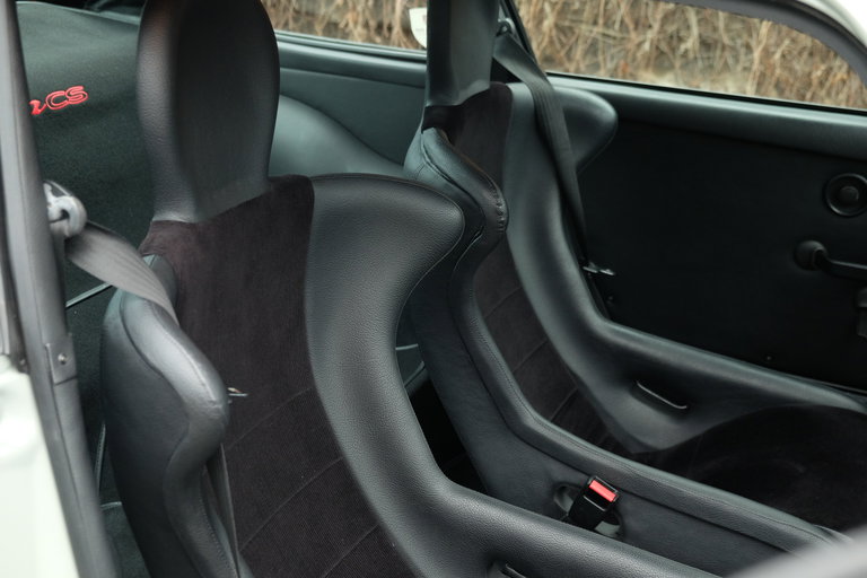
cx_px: 434
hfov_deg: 40.3
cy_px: 289
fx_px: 1180
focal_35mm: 49
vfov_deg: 27.5
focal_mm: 32.9
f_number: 3.6
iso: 800
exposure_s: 1/60
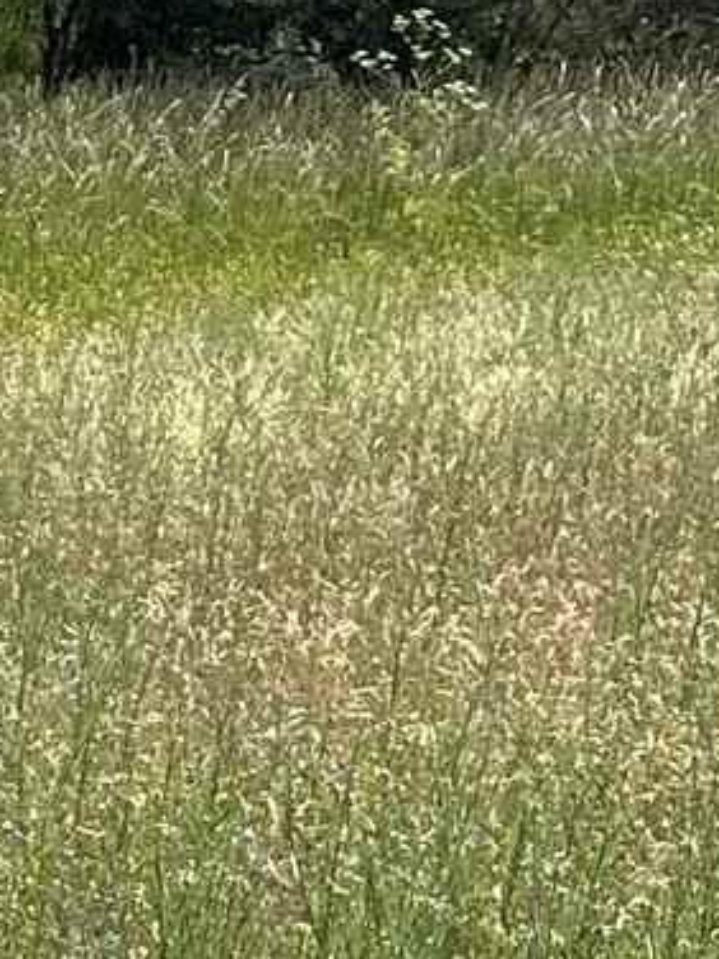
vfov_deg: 13.2
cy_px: -54
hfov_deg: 8.8
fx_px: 4071
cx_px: -1242
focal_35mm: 147
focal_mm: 6.86
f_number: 1.78
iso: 80
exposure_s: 1/3472
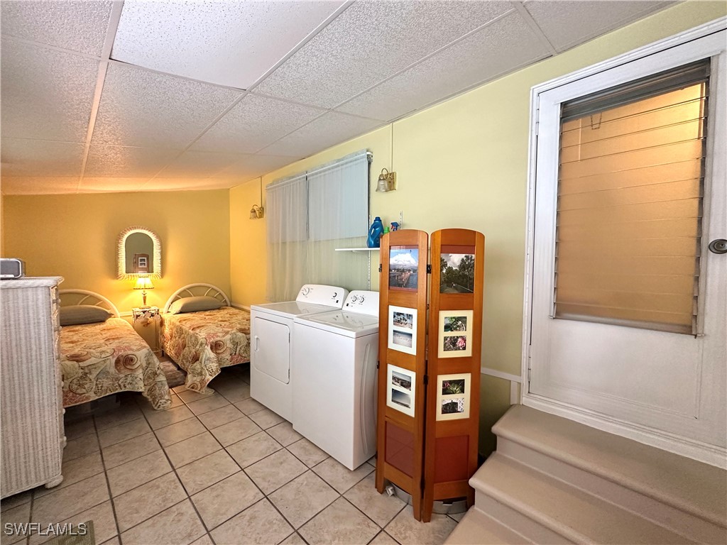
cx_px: 364
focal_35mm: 14
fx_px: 294
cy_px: 272
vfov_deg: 85.7
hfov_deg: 102.1
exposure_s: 1/60
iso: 400
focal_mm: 2.22
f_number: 2.2
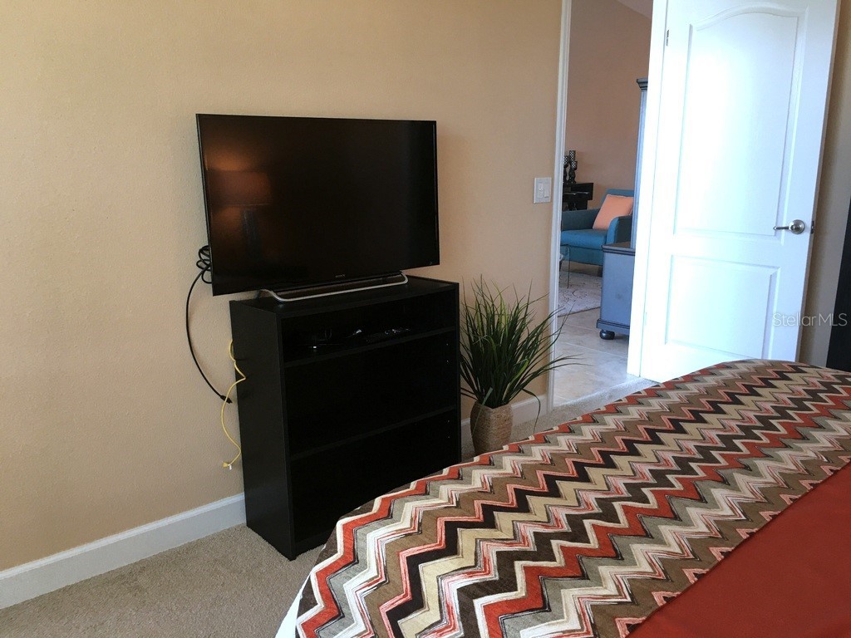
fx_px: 713
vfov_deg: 48.2
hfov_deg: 61.7
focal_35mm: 29
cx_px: 426
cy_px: 319
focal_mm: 4.15
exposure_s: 1/15
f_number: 2.2
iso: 32
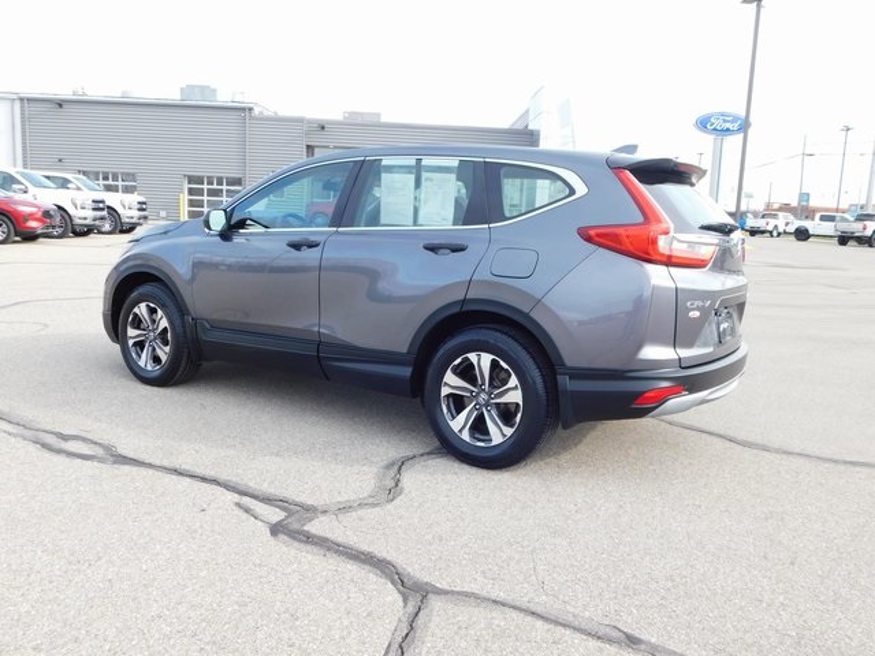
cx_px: 438
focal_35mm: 30
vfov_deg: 46.8
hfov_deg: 60.0
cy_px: 328
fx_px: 758
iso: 125
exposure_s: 1/320
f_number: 3.2
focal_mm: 5.3
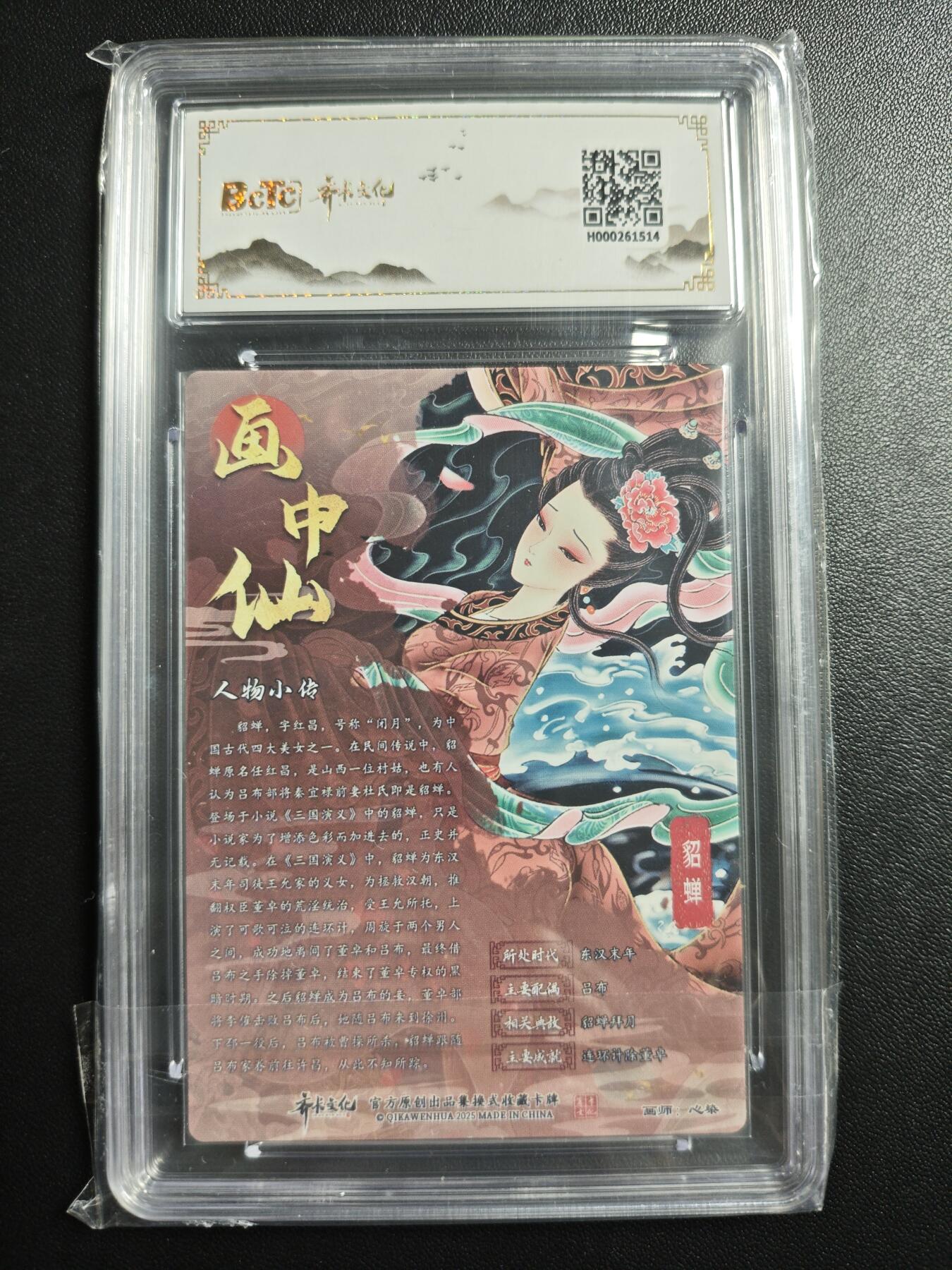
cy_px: 635
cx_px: 476
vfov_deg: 67.3
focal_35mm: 26
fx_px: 953
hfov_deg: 53.1
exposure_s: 1/50
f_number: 1.5
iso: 160
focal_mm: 4.94
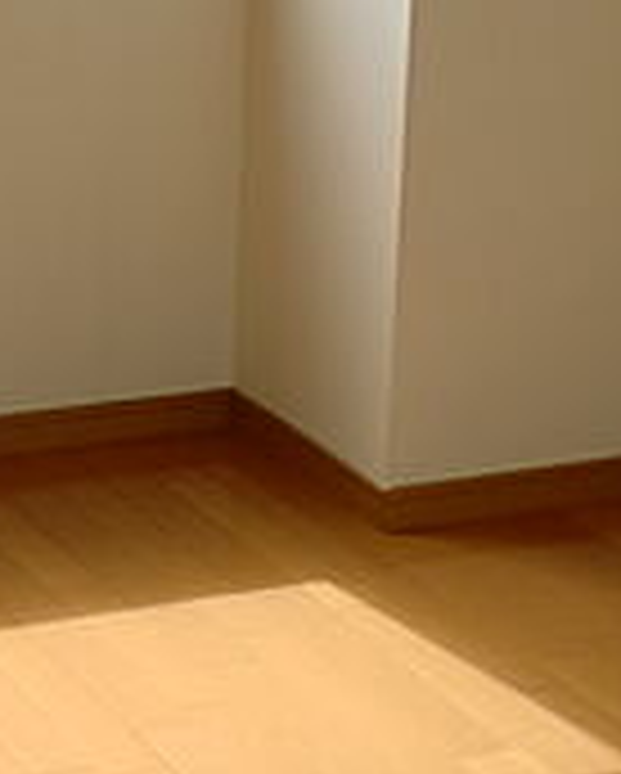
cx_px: 86
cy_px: 495
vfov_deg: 15.1
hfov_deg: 12.1
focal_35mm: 127
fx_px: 2913
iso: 64
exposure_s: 1/200
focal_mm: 6.3
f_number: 3.1
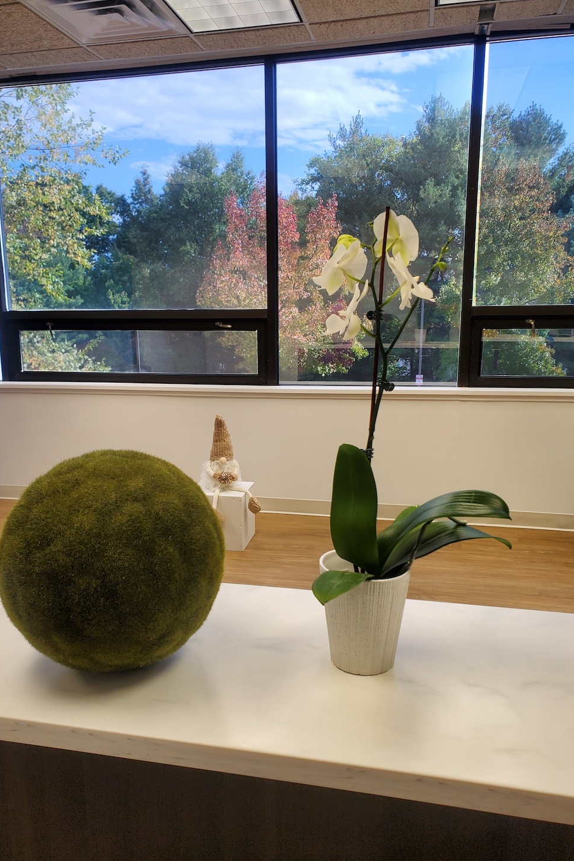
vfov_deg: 65.5
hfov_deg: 46.4
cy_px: 435
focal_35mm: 28
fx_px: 670
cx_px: 281
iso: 100
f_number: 2.4
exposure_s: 1/120
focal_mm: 4.3
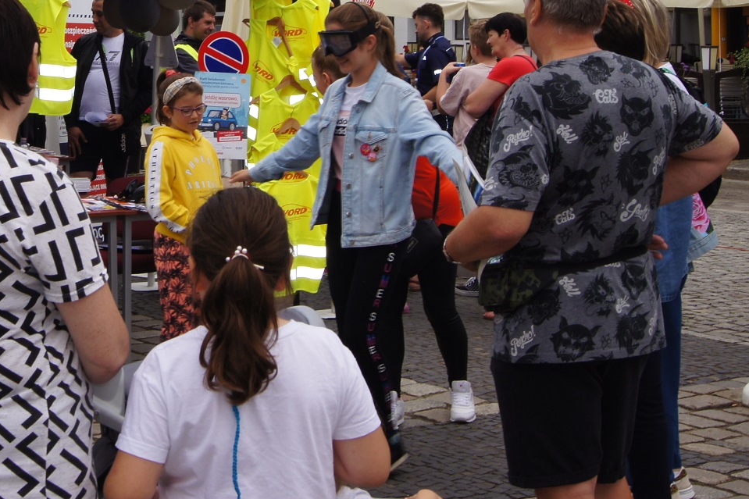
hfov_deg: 23.7
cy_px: 23
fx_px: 1747
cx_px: 123
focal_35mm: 84
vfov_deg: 16.0
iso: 100
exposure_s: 1/80
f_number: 13
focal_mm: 28
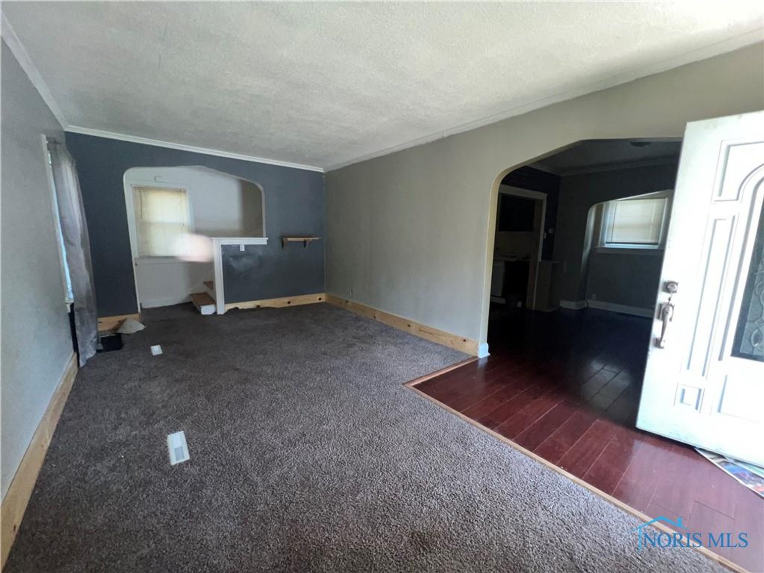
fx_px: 287
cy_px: 286
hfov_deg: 106.2
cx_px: 382
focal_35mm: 13
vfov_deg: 89.9
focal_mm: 1.57
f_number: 1.8
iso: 125
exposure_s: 1/88
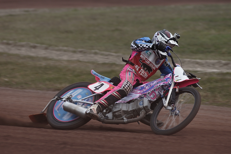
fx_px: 2887
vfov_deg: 3.1
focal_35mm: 450
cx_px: 116
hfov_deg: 4.6
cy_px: 77
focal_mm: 300
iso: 200
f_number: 5.6
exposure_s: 1/500
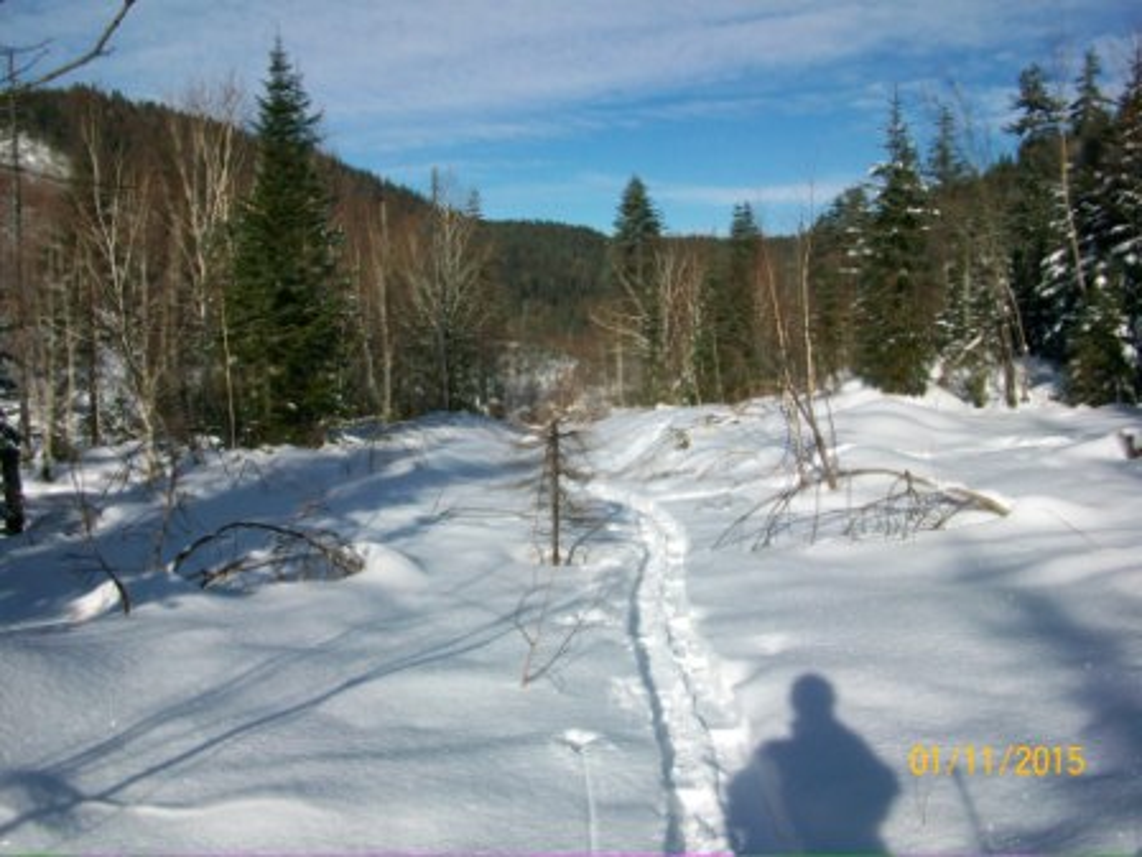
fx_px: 1056
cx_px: 571
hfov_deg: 56.8
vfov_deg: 44.2
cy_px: 428
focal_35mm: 32
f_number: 5.5
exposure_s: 1/500
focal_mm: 5.7
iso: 64
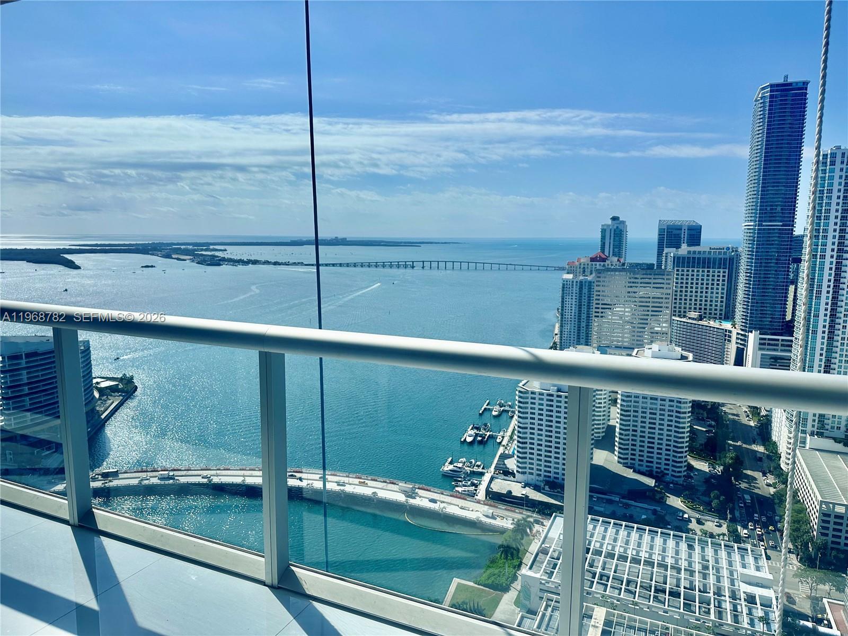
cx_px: 424
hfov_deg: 71.6
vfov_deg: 56.8
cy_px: 318
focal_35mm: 24
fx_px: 588
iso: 80
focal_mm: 6.86
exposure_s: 1/4762
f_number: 1.78
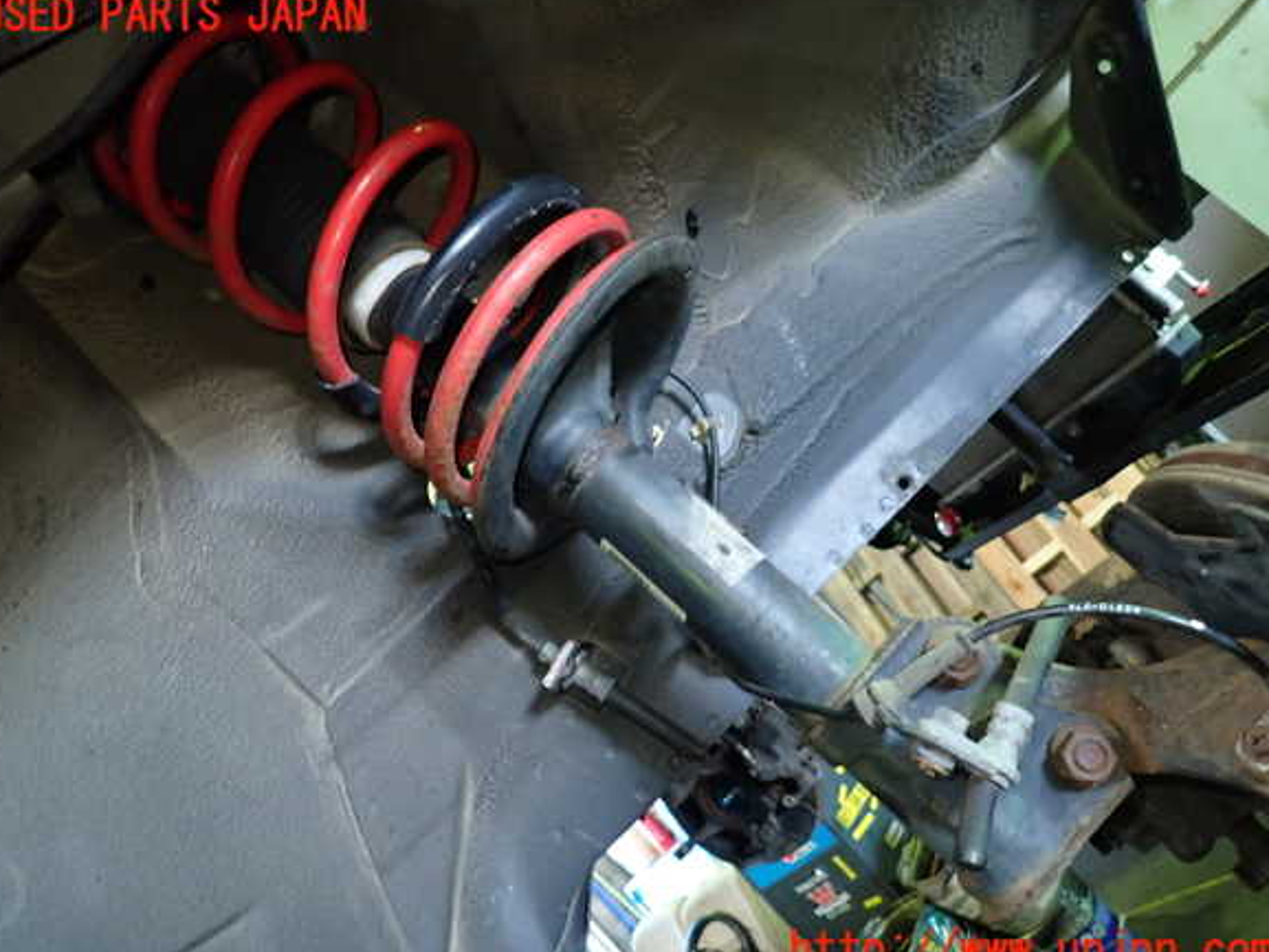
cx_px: 627
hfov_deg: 67.3
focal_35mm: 26
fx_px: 953
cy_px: 484
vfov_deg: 53.1
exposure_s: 1/30
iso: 400
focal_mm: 4.5
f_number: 2
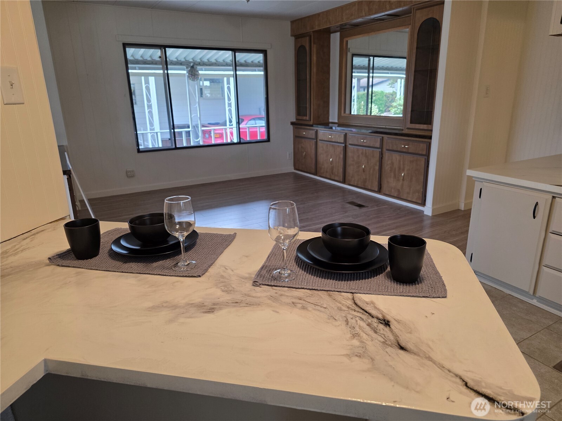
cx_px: 281
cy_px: 210
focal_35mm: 23
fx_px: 373
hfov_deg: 73.9
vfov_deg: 58.9
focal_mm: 6.3
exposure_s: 1/120
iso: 250
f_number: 1.7
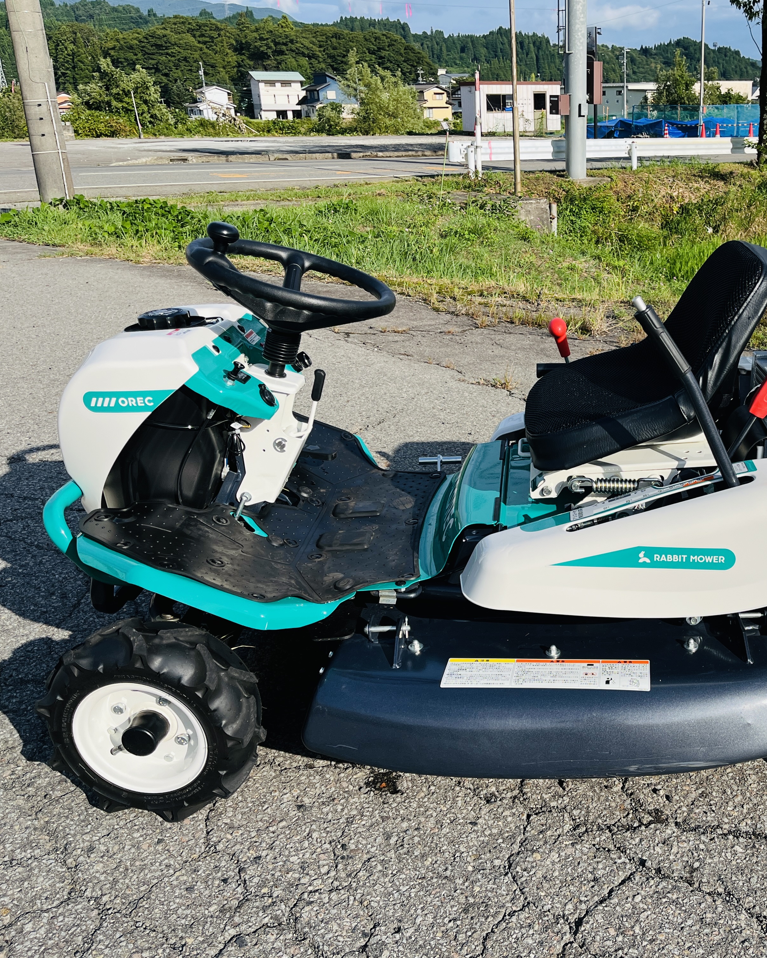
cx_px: 601
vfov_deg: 52.8
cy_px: 480
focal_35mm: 34
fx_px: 965
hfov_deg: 41.7
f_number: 1.6
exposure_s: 1/4484
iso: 50
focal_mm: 5.1
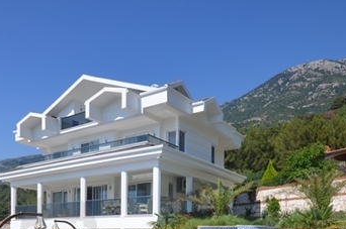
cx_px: 143
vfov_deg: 32.6
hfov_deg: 52.3
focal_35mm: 37
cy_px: 241
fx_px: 351
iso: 100
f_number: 9
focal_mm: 11.5
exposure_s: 1/320
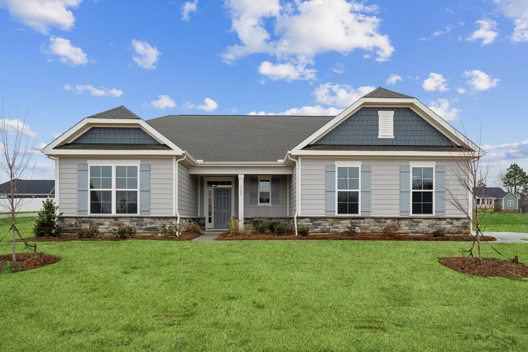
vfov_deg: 53.1
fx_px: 352
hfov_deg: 73.7
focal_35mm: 24
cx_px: 264
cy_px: 176
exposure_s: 1/125
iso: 100
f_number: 4.5
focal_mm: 24
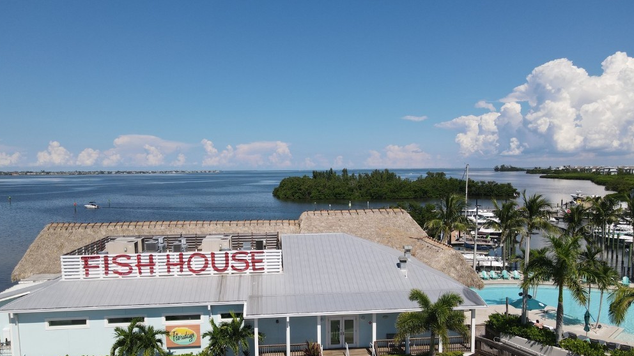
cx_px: 318
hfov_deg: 69.9
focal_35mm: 27
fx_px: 454
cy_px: 230
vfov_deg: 42.5
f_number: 2.8
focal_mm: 4.5
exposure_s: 1/1250
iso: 110
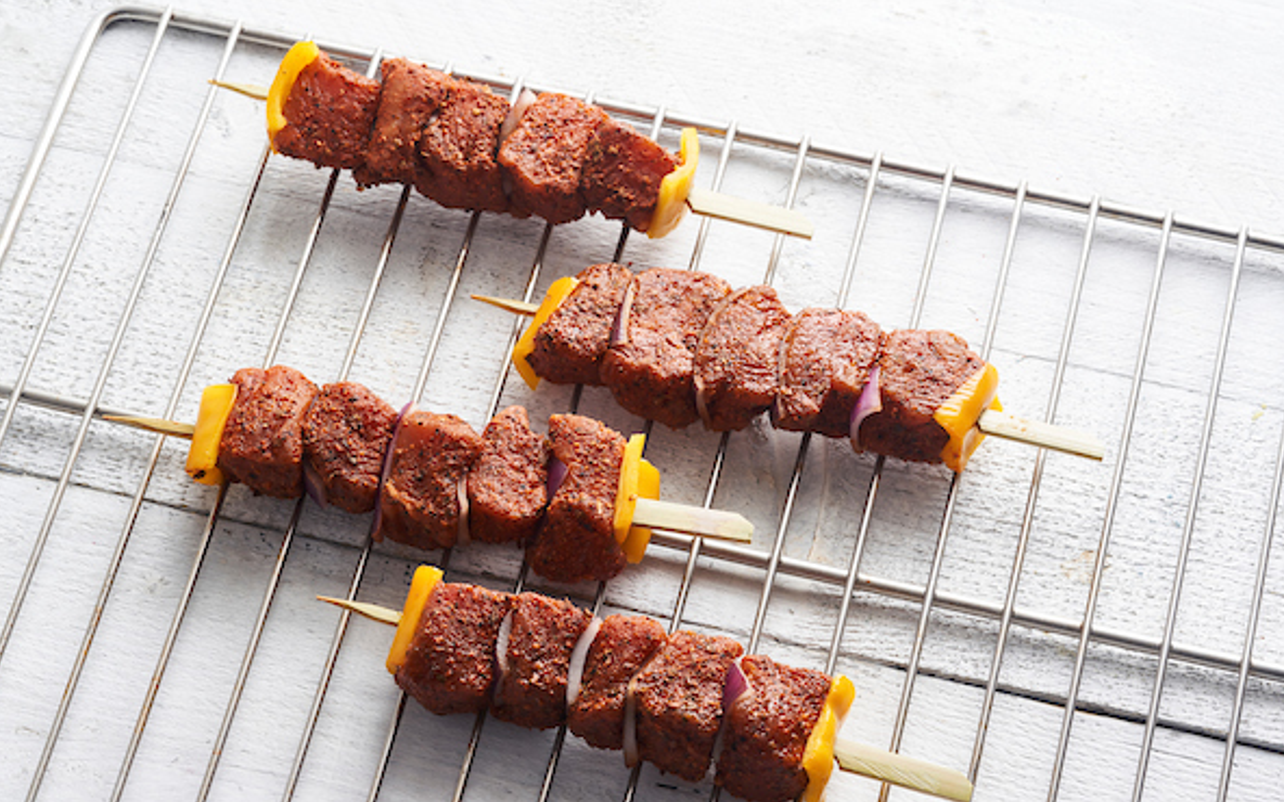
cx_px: 638
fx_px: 3254
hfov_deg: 22.3
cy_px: 425
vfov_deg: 14.1
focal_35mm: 93
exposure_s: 1/125
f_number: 11
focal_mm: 90
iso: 200
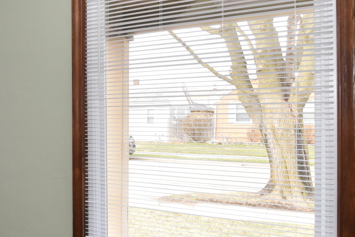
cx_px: -32
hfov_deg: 39.2
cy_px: 124
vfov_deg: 32.6
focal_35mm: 41
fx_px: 404
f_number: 9
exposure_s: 1/100
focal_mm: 10
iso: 800
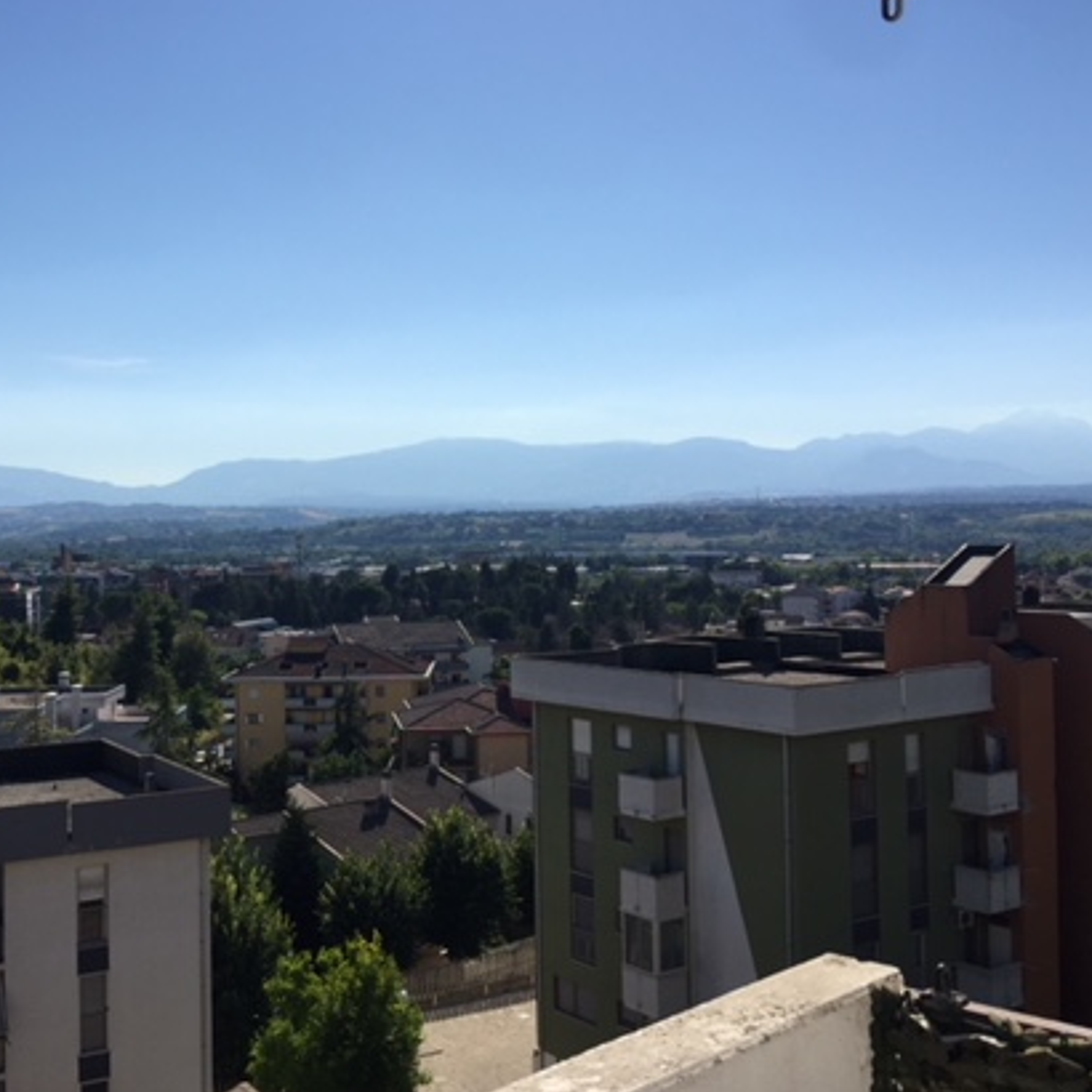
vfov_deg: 41.9
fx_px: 1428
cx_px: 392
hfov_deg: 41.5
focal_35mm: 40
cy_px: 551
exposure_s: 1/3597
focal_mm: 4.15
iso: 32
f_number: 2.2
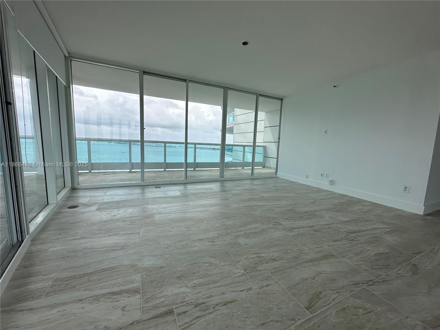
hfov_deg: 102.1
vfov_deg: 85.7
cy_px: 165
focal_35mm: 14
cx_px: 220
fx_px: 178
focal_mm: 2.22
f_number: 2.2
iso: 40
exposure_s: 1/447
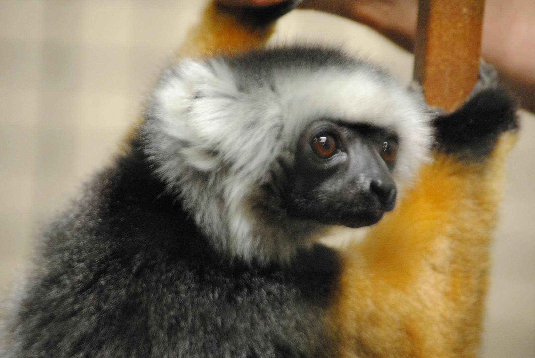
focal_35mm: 232
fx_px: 3459
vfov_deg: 5.9
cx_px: 268
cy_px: 179
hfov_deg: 8.8
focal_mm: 155
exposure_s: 1/13
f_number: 5
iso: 1600
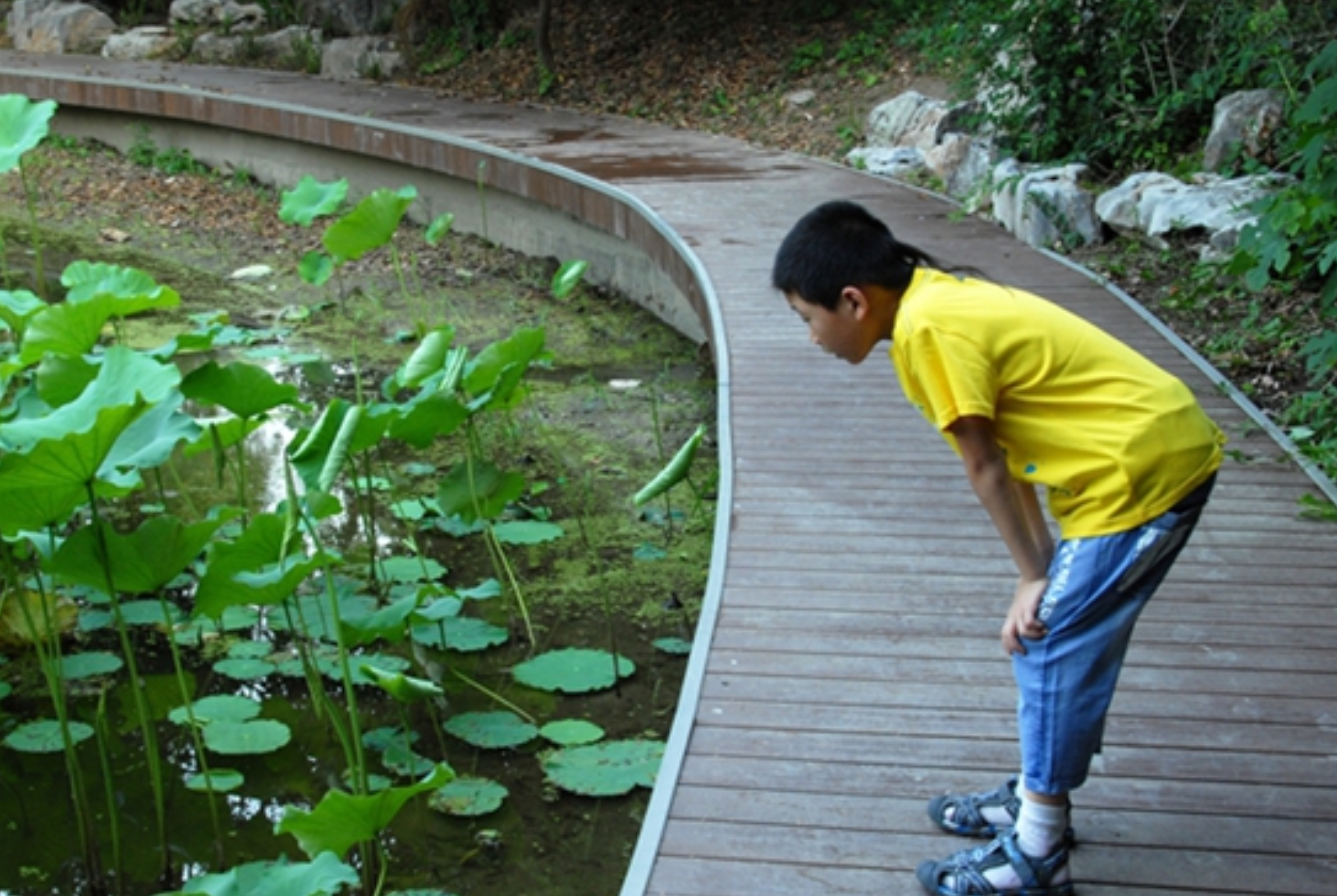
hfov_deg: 34.6
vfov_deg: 23.6
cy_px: 455
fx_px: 2145
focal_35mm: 58
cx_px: 579
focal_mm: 29
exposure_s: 1/20
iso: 320
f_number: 10
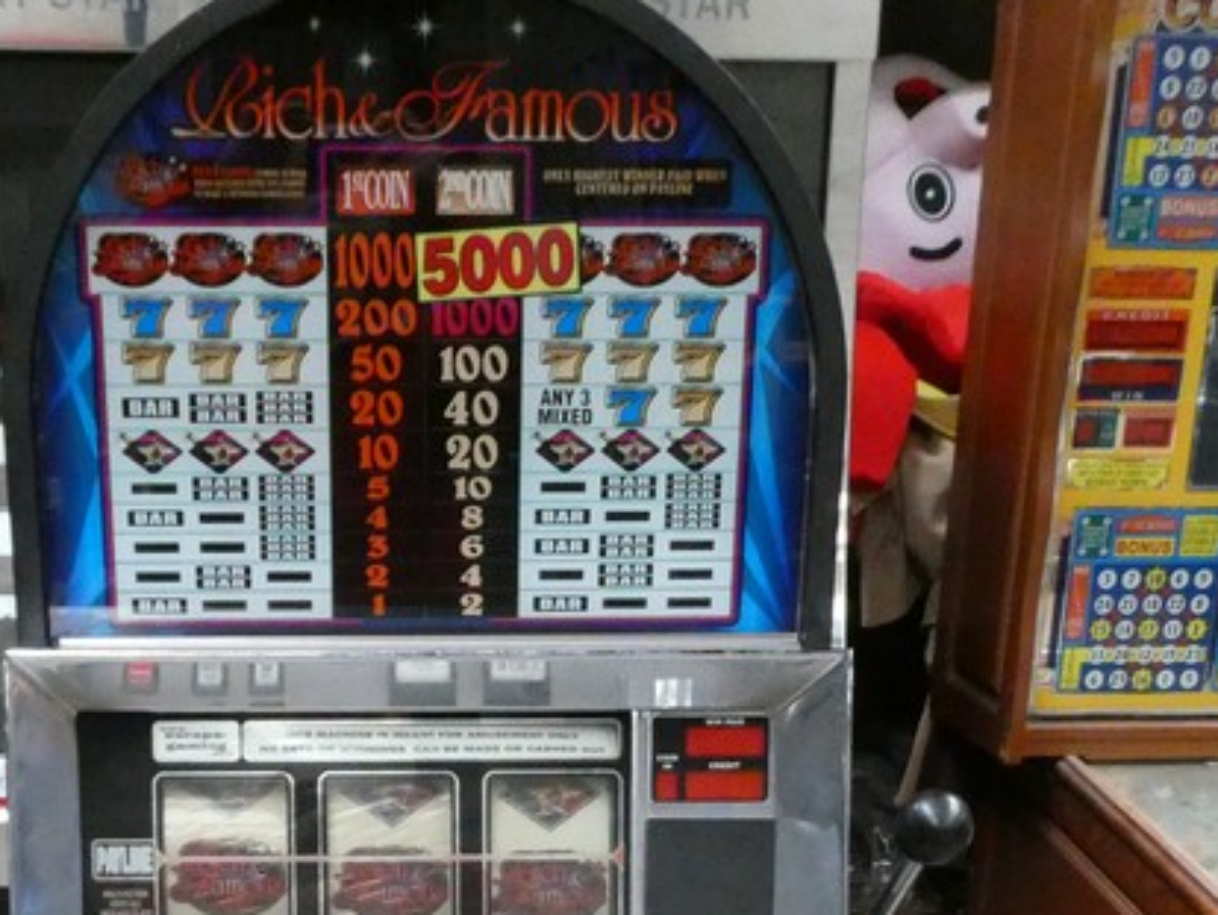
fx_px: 2218
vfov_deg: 21.3
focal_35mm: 63
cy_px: 1168
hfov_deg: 30.5
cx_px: 409
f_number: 3.3
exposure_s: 1/60
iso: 1000
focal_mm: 4.3
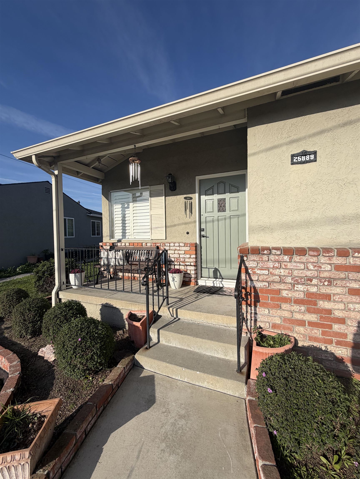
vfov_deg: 102.1
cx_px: 180
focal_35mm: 14
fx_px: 194
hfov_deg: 85.7
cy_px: 240
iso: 20
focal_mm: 2.22
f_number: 2.2
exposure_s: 1/1068
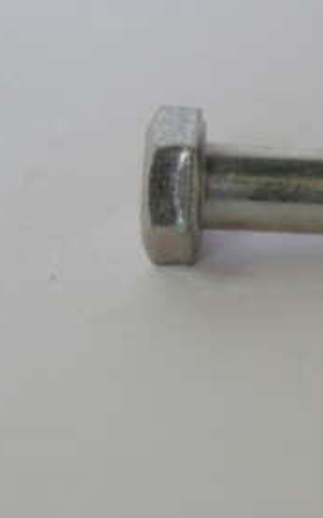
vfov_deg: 8.1
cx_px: 451
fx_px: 3666
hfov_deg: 5.0
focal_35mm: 260
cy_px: 206
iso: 800
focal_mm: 80
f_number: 8
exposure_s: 1/20
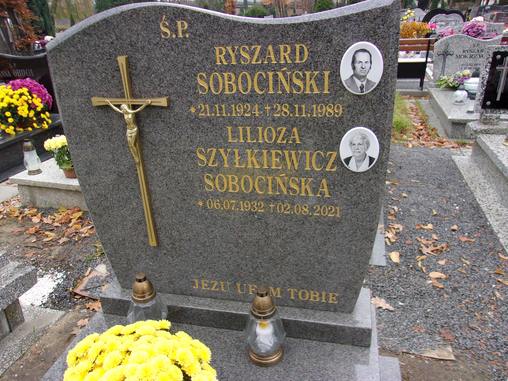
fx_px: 396
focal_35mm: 27
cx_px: 254
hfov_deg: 65.3
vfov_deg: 51.4
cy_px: 190
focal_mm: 4.9
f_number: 3
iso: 80
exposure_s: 1/75
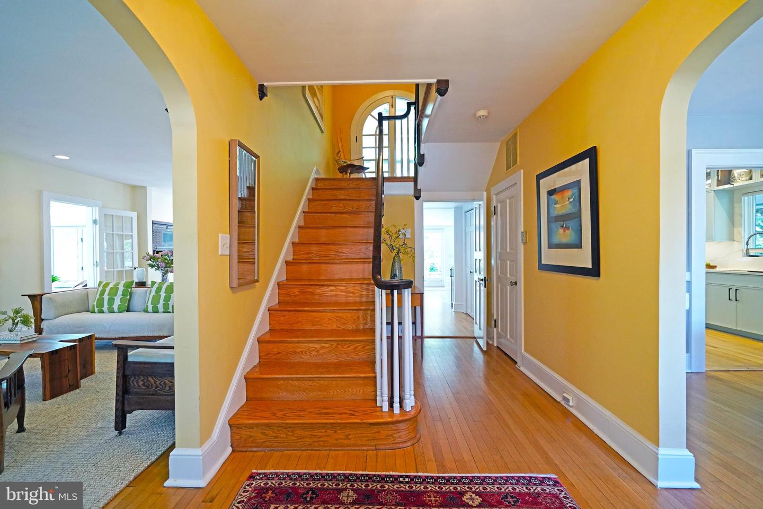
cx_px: 382
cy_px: 254
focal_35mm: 16
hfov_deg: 96.7
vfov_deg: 73.7
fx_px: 339
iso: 1600
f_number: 3.5
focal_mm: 16
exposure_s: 1/160
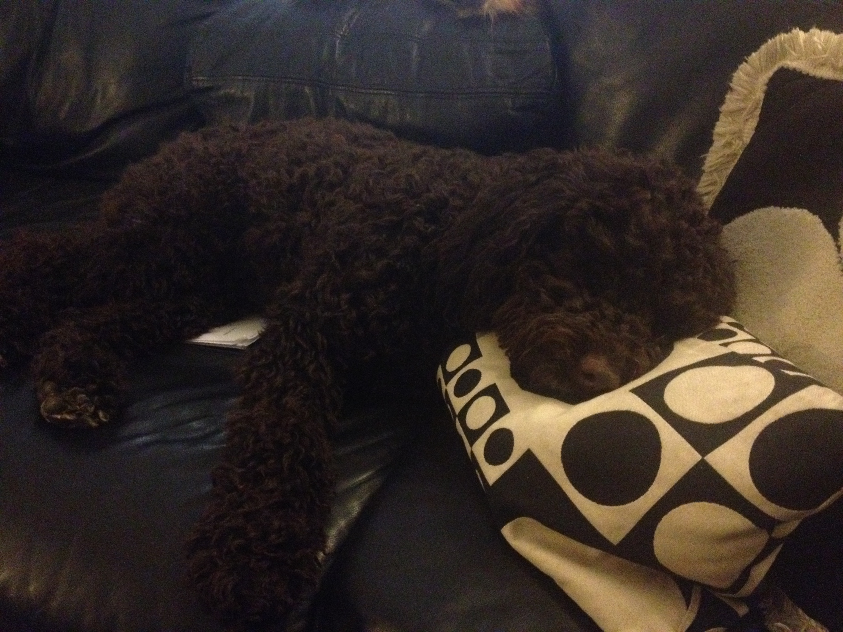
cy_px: 316
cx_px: 422
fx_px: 852
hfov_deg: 52.6
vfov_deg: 40.7
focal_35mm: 35
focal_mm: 4.28
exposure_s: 1/15
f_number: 2.4
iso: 800
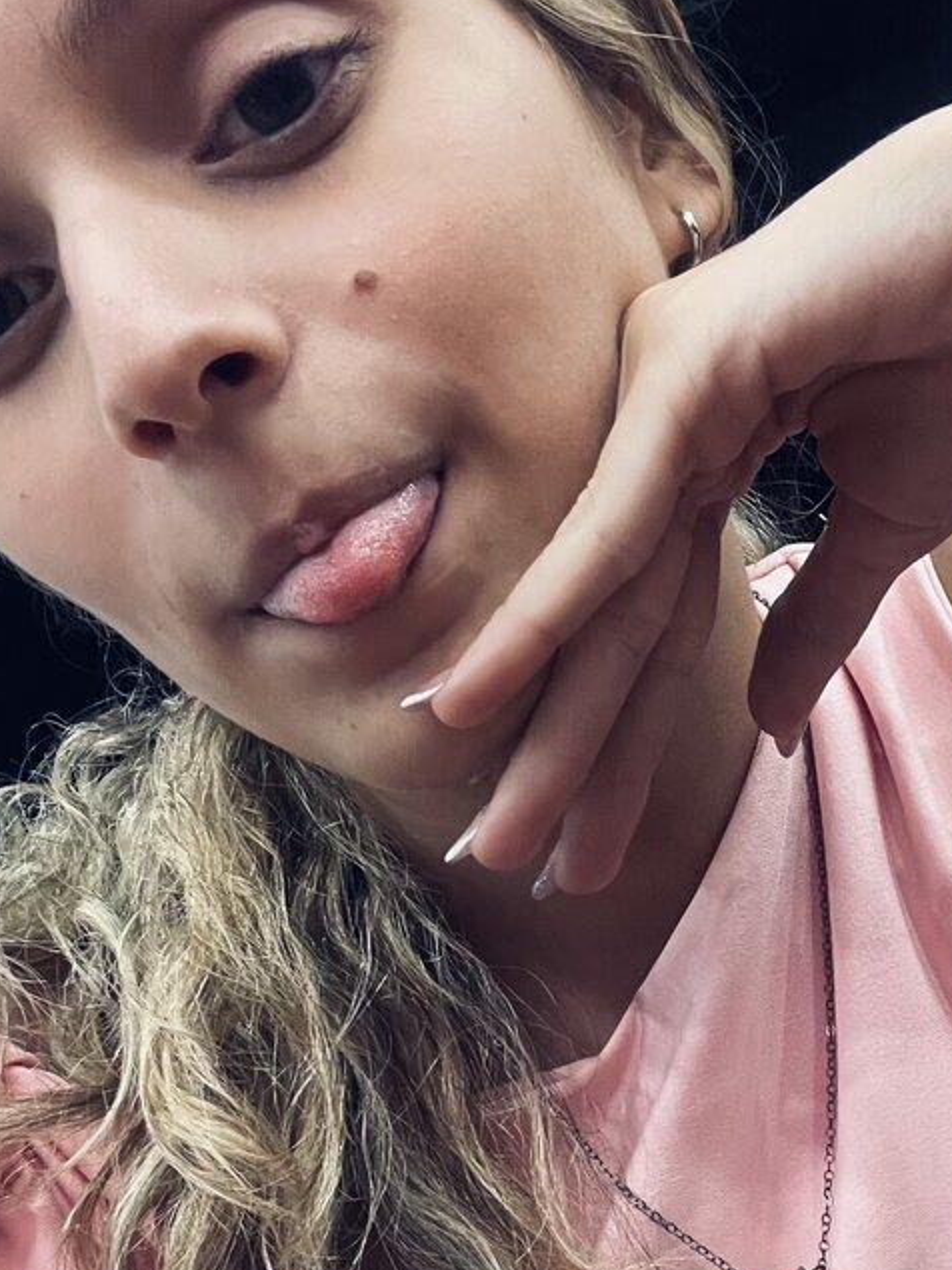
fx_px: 1871
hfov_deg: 28.2
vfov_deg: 36.8
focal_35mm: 51
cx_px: 704
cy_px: 908
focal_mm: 2.71
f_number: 2.2
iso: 250
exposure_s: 1/60
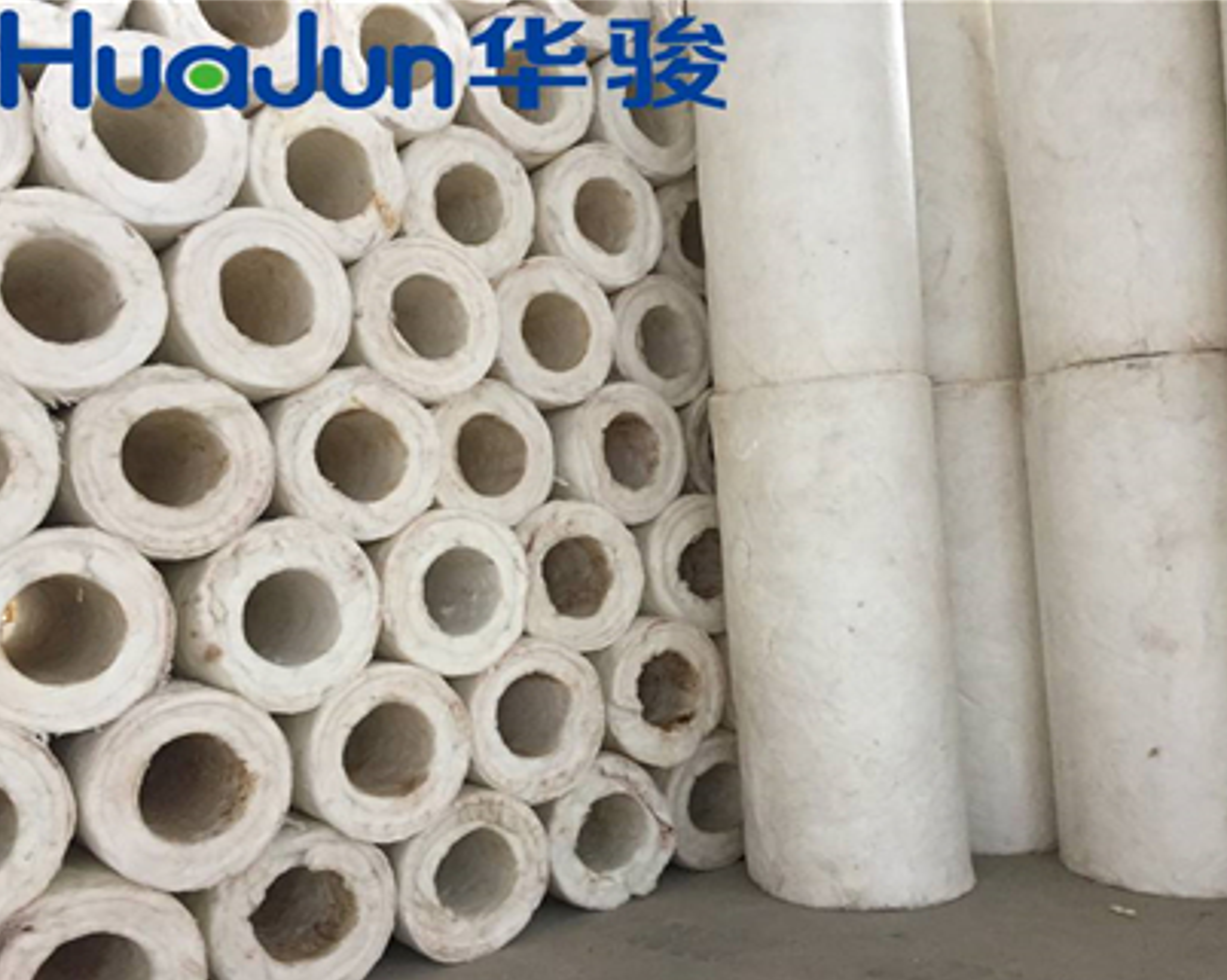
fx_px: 1125
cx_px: 607
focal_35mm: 31
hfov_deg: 57.2
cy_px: 501
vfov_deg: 47.1
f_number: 2.2
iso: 200
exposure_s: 1/33
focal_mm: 4.15
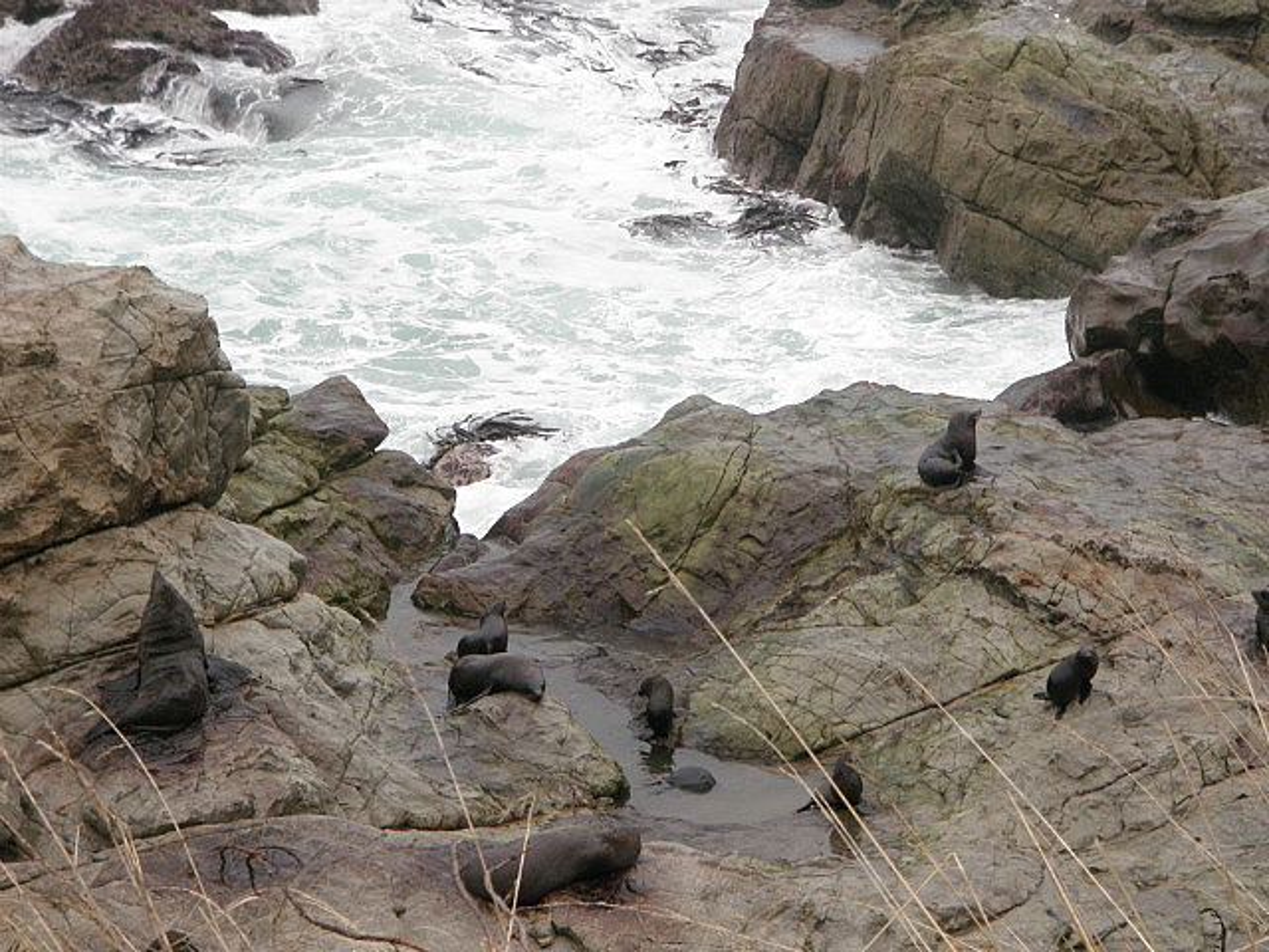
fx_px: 3739
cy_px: 476
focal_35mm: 102
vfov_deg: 14.5
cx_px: 634
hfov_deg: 19.3
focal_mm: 18.2
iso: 160
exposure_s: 1/100
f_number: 5.1
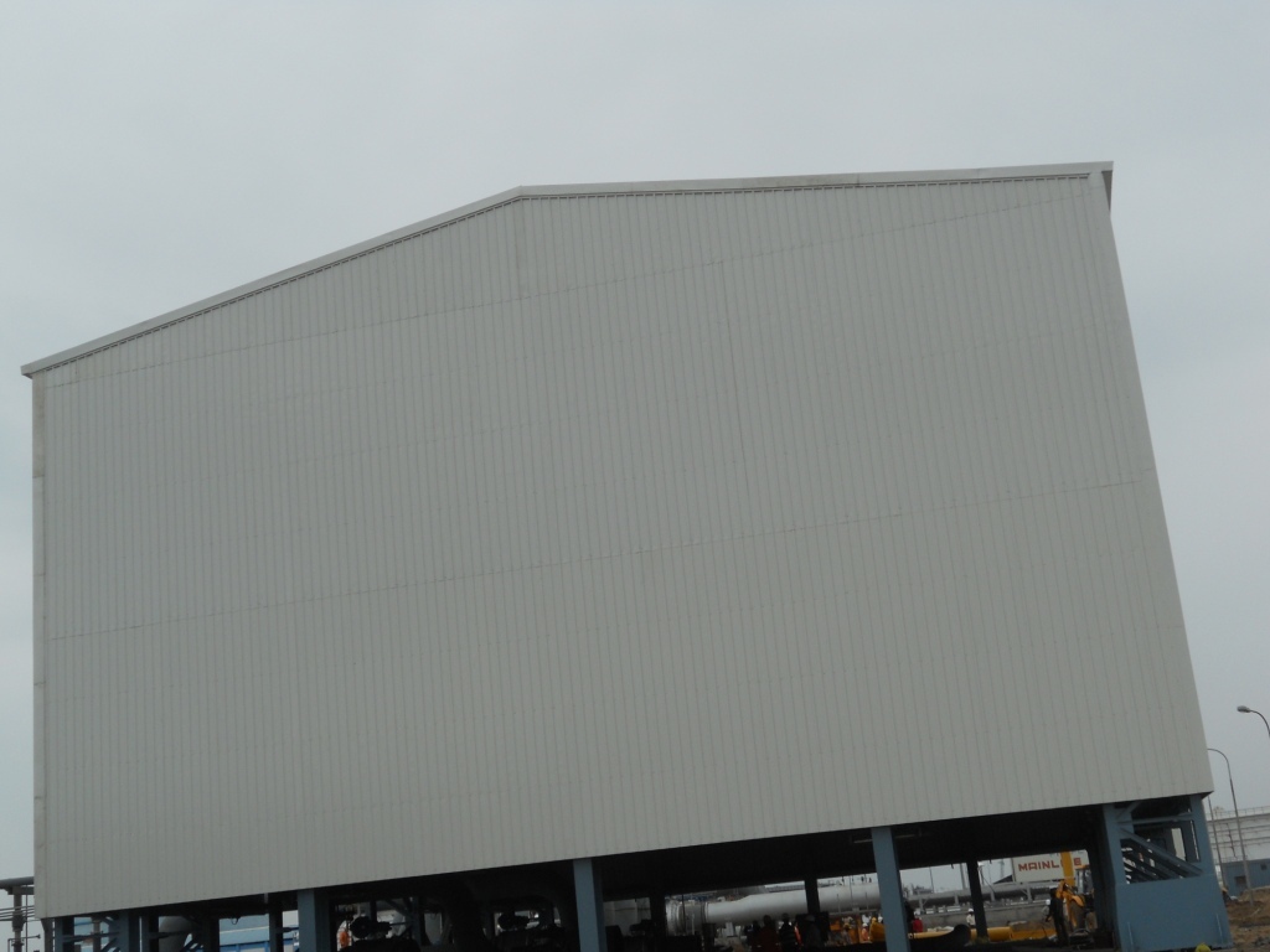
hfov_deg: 41.2
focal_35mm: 46
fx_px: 1688
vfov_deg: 31.5
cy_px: 476
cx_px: 635
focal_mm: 8.2
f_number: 4.3
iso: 80
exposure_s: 1/400
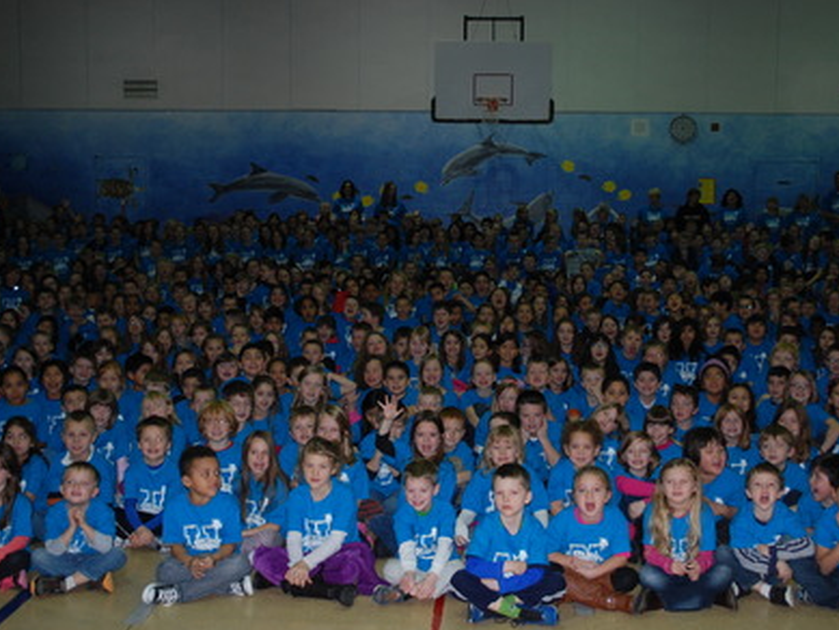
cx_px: 459
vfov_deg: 29.1
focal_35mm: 50
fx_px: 1212
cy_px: 320
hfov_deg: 38.1
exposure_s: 1/60
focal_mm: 30
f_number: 4.8
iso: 400
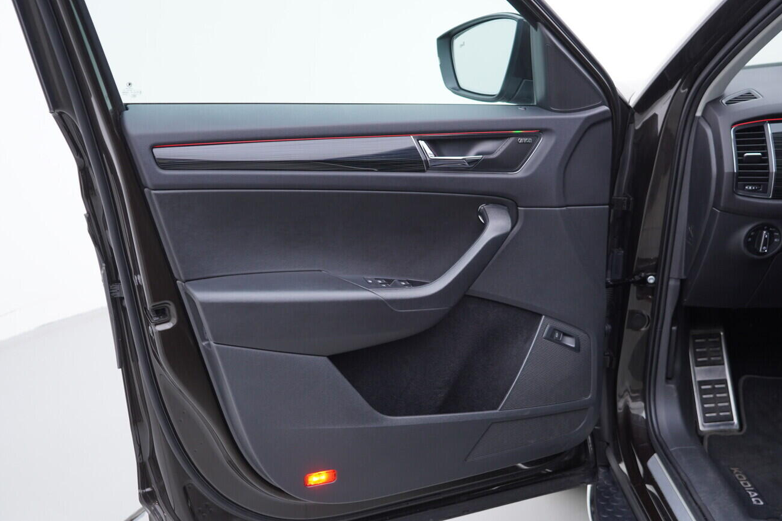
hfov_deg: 48.5
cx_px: 390
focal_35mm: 40
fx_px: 869
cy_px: 284
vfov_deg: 33.4
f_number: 3.2
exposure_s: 1/50
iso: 125
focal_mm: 24
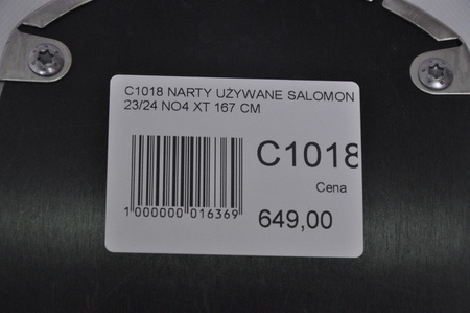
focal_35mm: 158
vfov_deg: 8.7
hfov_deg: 13.1
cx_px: 235
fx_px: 2054
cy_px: 156
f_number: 9.5
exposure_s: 1/125
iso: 3200
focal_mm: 105
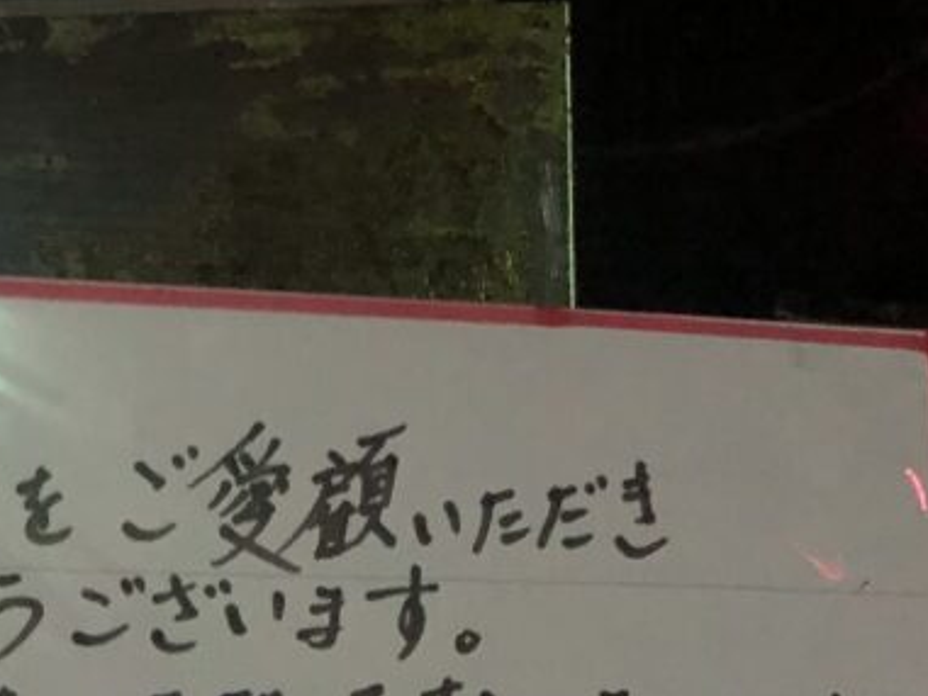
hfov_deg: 20.5
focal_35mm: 94
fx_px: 2521
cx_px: 117
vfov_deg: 14.8
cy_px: 990
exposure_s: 1/4
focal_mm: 4
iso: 100
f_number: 1.8
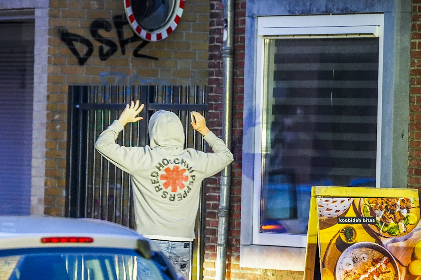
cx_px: 153
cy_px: 176
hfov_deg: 5.7
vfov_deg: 3.8
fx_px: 4244
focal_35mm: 363
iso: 3200
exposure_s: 1/100
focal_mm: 200
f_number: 2.8
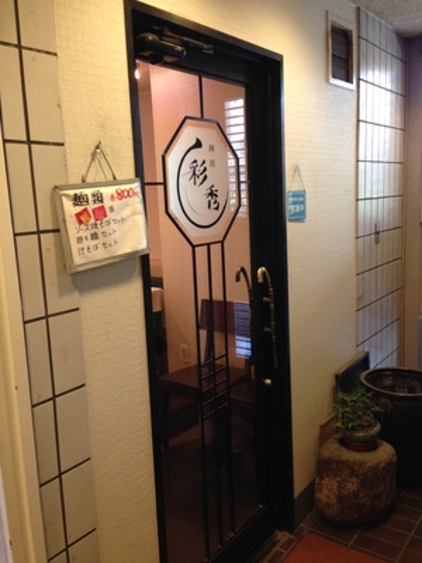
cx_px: 211
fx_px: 536
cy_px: 282
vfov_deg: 55.4
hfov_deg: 42.9
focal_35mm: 33
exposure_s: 1/20
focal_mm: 4.12
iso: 160
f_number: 2.4
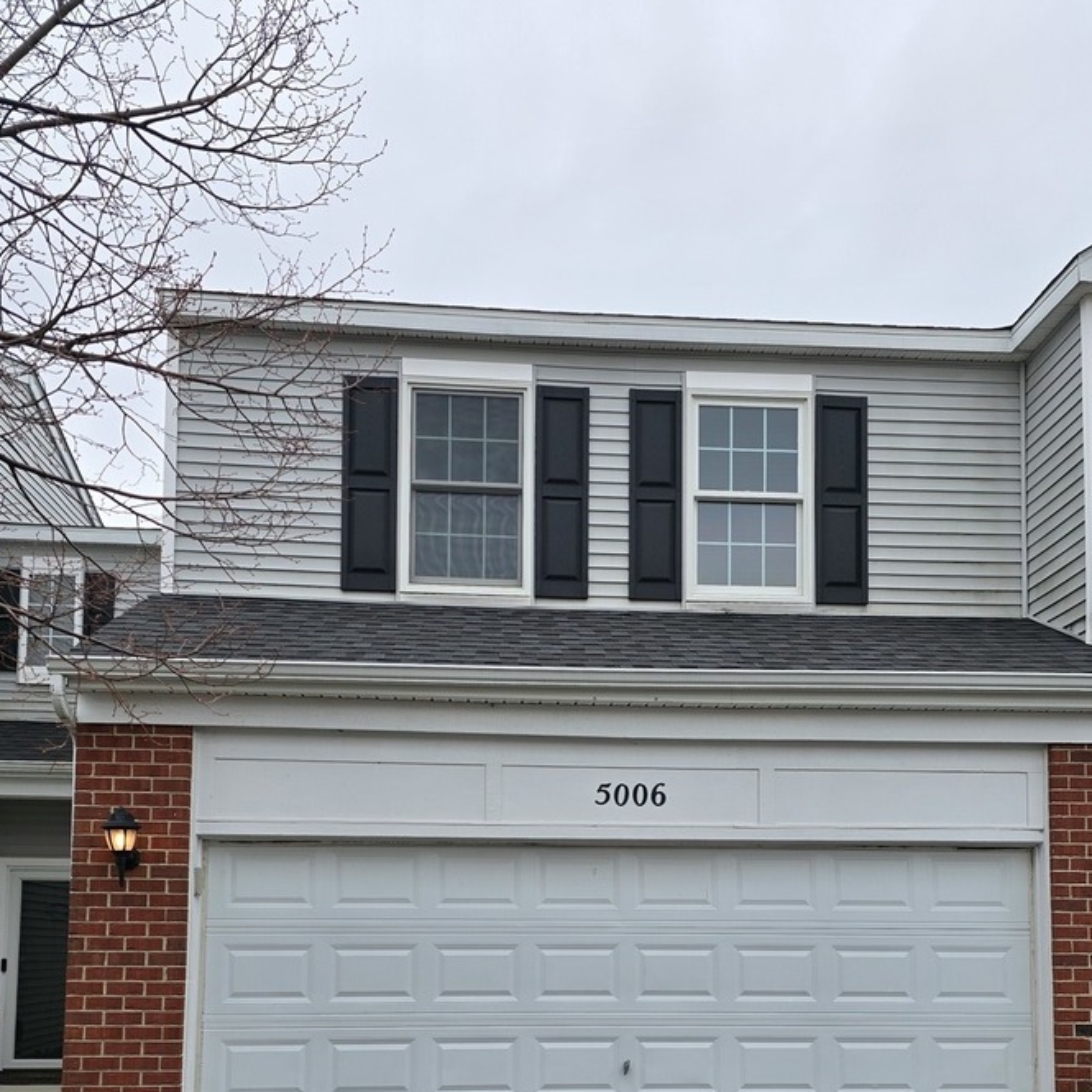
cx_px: 590
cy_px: 865
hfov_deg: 49.7
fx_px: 1178
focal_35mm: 33
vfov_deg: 47.2
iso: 12
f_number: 1.7
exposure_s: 1/431
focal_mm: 6.3
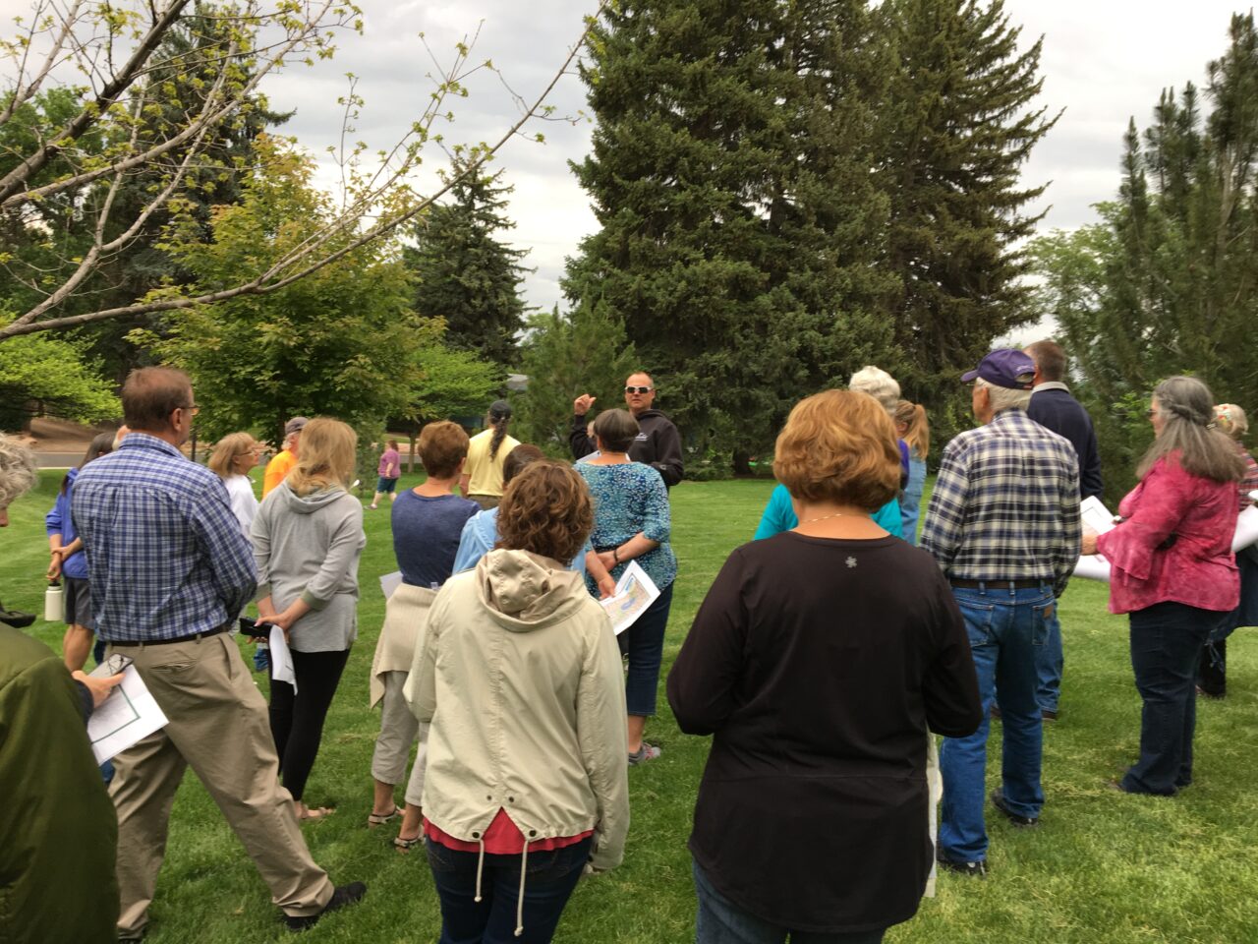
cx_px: 629
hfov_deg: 61.7
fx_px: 1054
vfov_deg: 48.2
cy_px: 472
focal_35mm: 29
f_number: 2.2
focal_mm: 4.15
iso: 32
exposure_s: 1/120
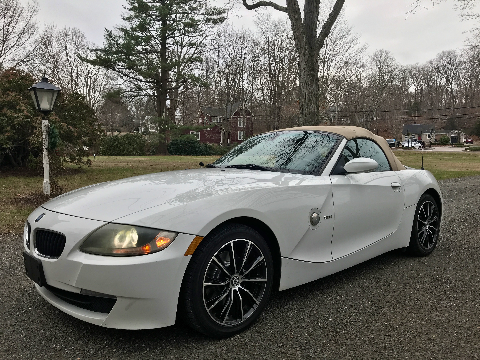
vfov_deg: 49.7
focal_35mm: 28
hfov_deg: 63.4
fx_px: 388
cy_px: 180
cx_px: 240
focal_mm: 3.99
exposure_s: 1/967
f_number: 1.8
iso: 20
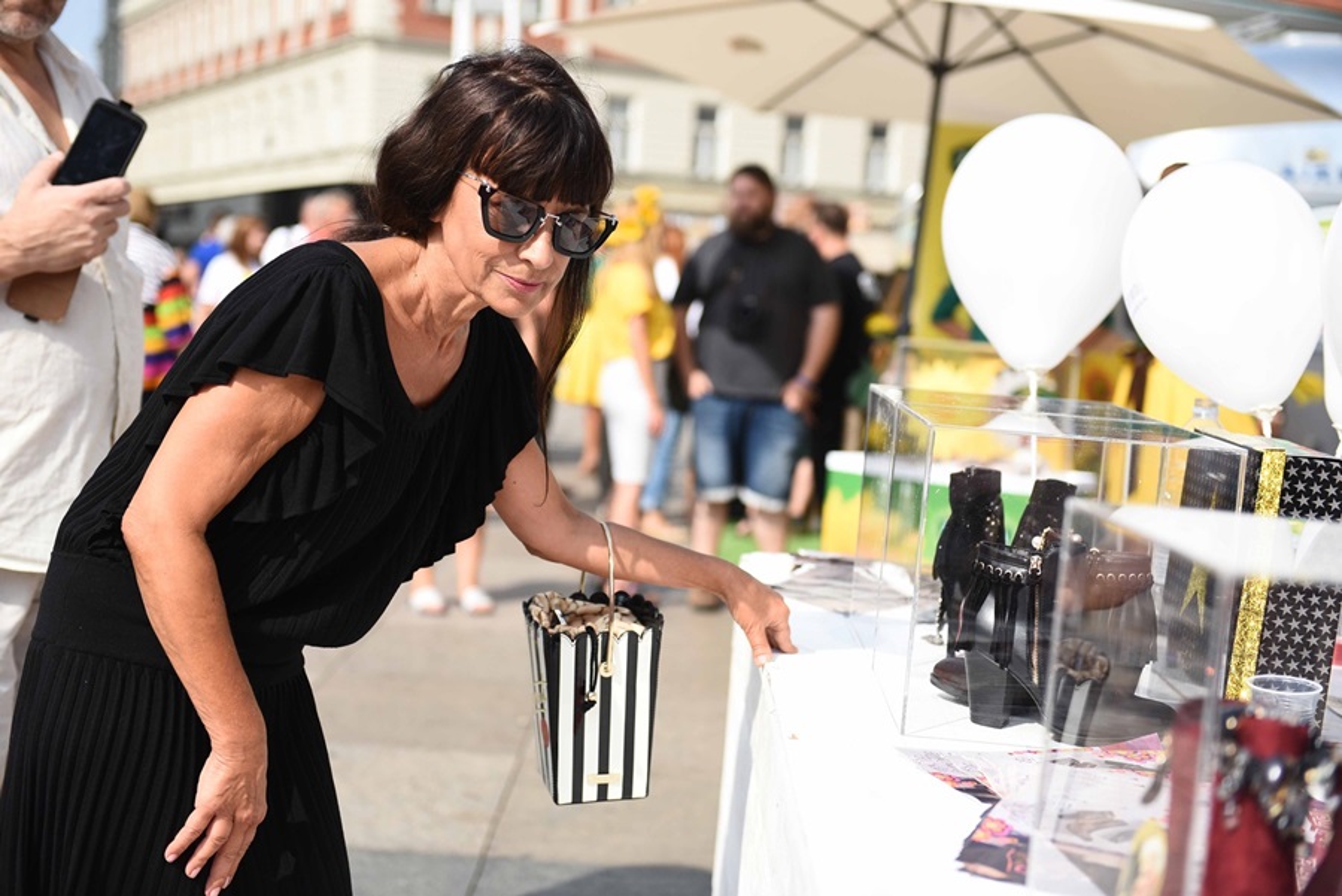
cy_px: 448
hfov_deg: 35.6
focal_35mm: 56
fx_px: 2088
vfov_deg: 24.2
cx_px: 671
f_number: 3.2
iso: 400
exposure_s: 1/4000
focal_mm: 56
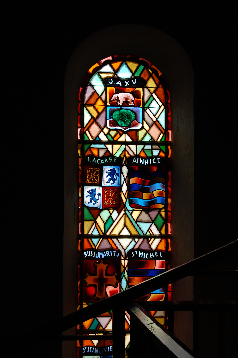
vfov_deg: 24.6
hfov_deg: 16.5
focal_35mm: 82
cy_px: 179
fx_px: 820
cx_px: 119
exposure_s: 1/125
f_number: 8
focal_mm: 55
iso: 200
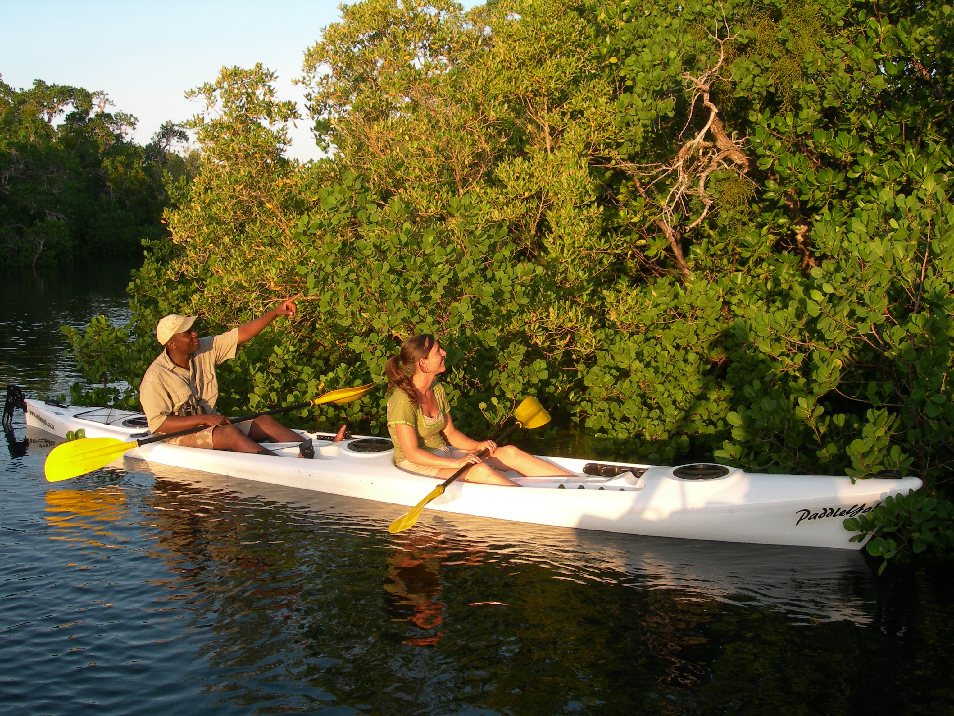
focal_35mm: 38
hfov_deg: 49.0
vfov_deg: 37.7
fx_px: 1047
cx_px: 477
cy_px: 358
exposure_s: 1/124
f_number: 4.8
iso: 50
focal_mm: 7.8
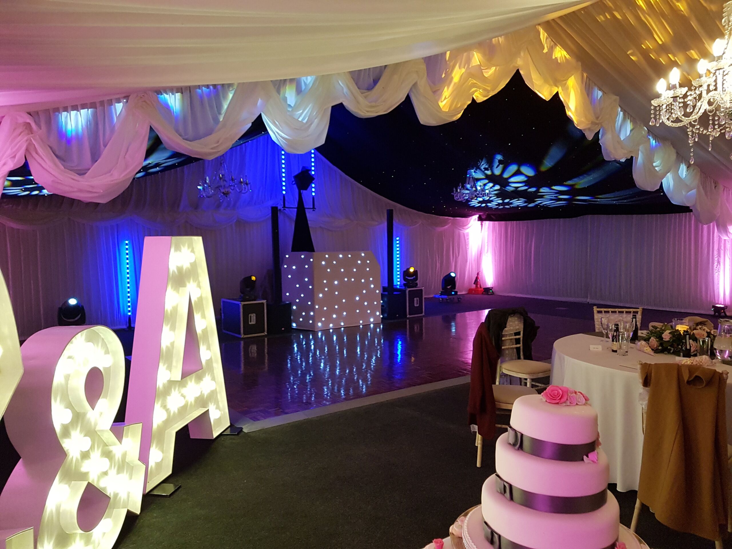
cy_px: 274
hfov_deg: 67.3
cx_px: 366
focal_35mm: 26
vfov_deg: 53.1
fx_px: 550
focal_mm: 4.2
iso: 200
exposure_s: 1/20
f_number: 1.7
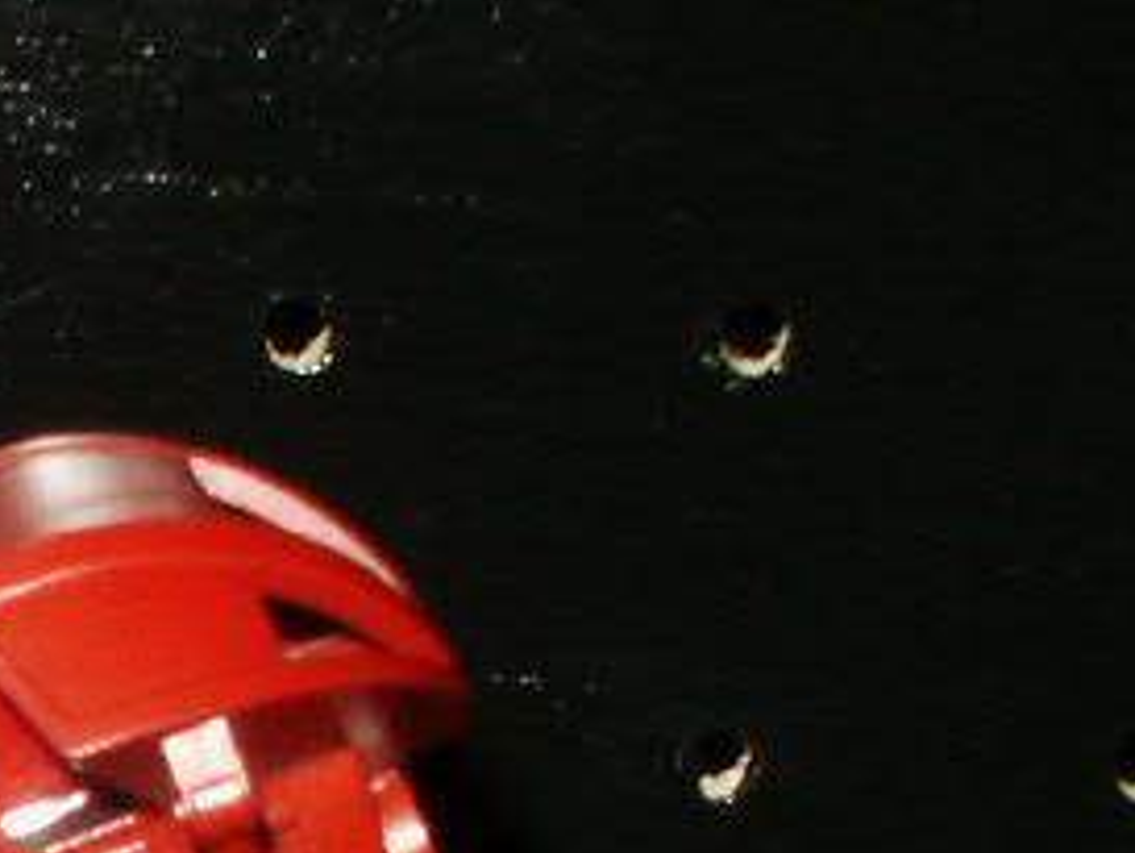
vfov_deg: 8.6
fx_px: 5380
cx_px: -715
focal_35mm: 164
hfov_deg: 11.4
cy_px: 1694
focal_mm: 7.18
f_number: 6.7
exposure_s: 1/45
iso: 200
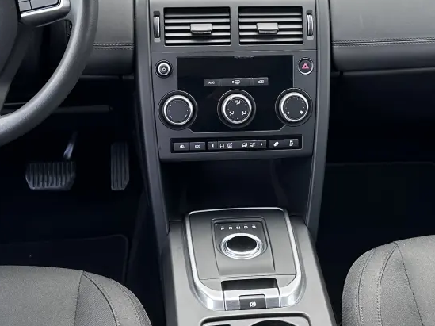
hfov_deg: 30.6
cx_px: 267
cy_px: 85
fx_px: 791
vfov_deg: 23.0
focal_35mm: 63
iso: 100
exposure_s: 1/121
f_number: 1.78
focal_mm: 6.86
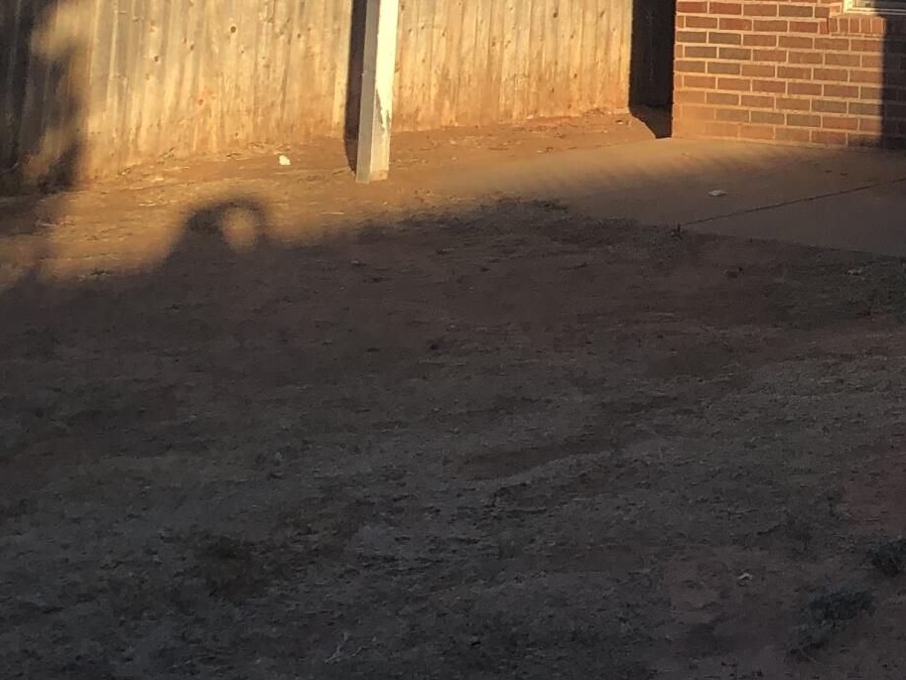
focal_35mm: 92
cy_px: -354
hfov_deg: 18.2
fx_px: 2408
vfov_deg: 14.9
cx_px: 1471
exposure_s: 1/867
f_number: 1.8
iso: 20
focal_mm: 3.99
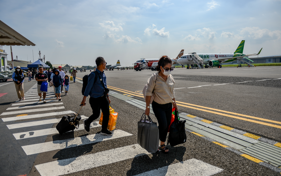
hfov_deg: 72.5
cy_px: 89
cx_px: 143
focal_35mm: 25
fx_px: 191
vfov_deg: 49.3
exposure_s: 1/3200
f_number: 2.8
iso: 50
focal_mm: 24
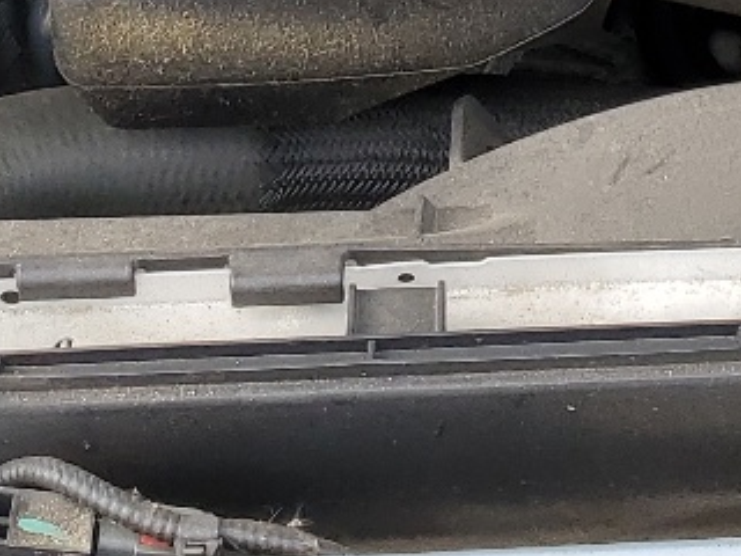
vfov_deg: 10.6
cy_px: -484
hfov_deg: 15.1
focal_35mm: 130
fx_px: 2783
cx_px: 544
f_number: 1.5
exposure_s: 1/435
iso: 50
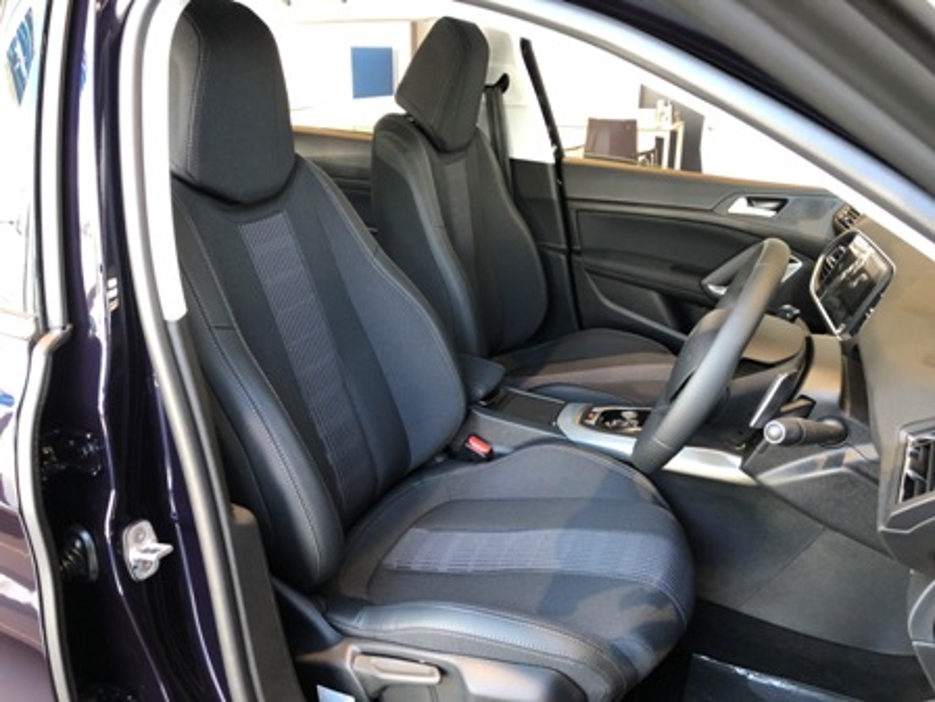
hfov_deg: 63.4
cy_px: 351
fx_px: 756
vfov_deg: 49.7
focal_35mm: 28
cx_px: 468
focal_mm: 4
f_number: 1.8
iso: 40
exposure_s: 1/17
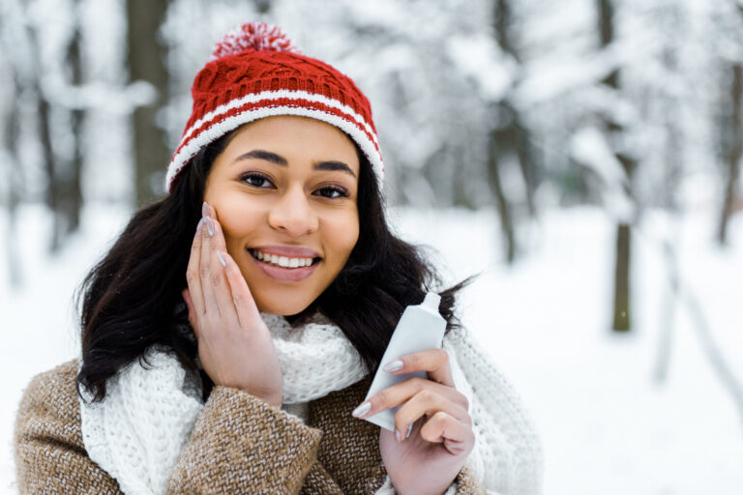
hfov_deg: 28.8
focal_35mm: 70
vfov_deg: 19.5
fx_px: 1445
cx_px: 372
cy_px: 248
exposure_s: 1/250
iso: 800
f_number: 3.2
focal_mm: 70
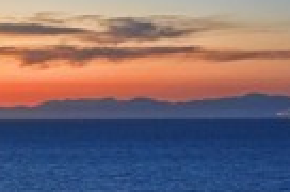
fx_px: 1366
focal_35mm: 170
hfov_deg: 11.8
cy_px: 20
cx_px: 356
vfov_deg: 8.0
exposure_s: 3
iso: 560
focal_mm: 24
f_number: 10
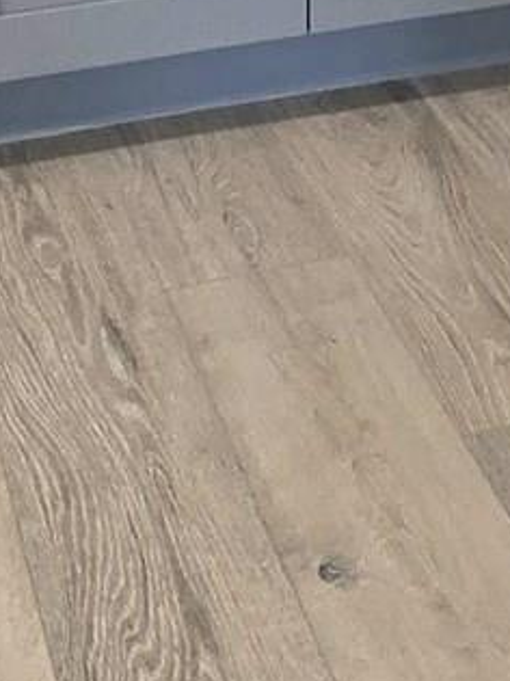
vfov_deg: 15.5
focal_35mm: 95
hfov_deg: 15.5
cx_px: 300
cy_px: -759
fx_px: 1867
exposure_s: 1/60.2
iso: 40
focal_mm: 1.7
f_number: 2.2
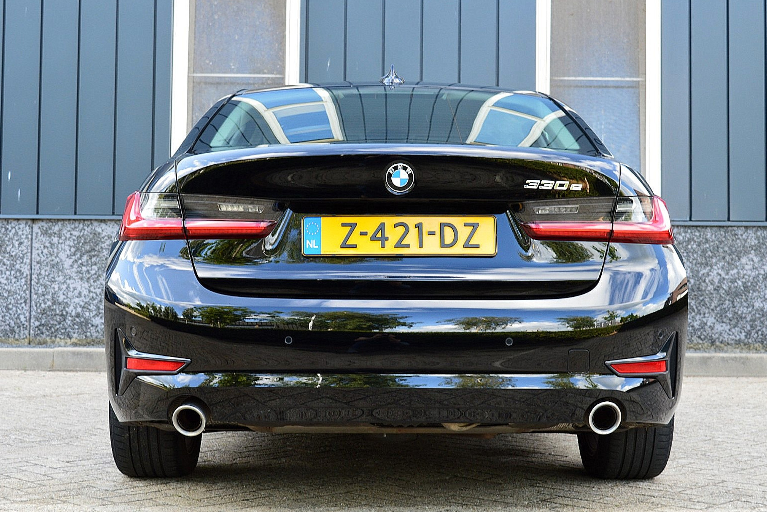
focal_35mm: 57
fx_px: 1214
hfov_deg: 35.1
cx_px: 388
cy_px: 257
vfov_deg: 23.8
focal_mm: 36
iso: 400
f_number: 8
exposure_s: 1/80
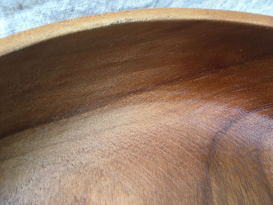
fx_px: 229
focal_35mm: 29
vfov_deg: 48.2
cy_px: 102
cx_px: 136
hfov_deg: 61.7
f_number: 2.2
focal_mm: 4.15
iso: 50
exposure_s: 1/30
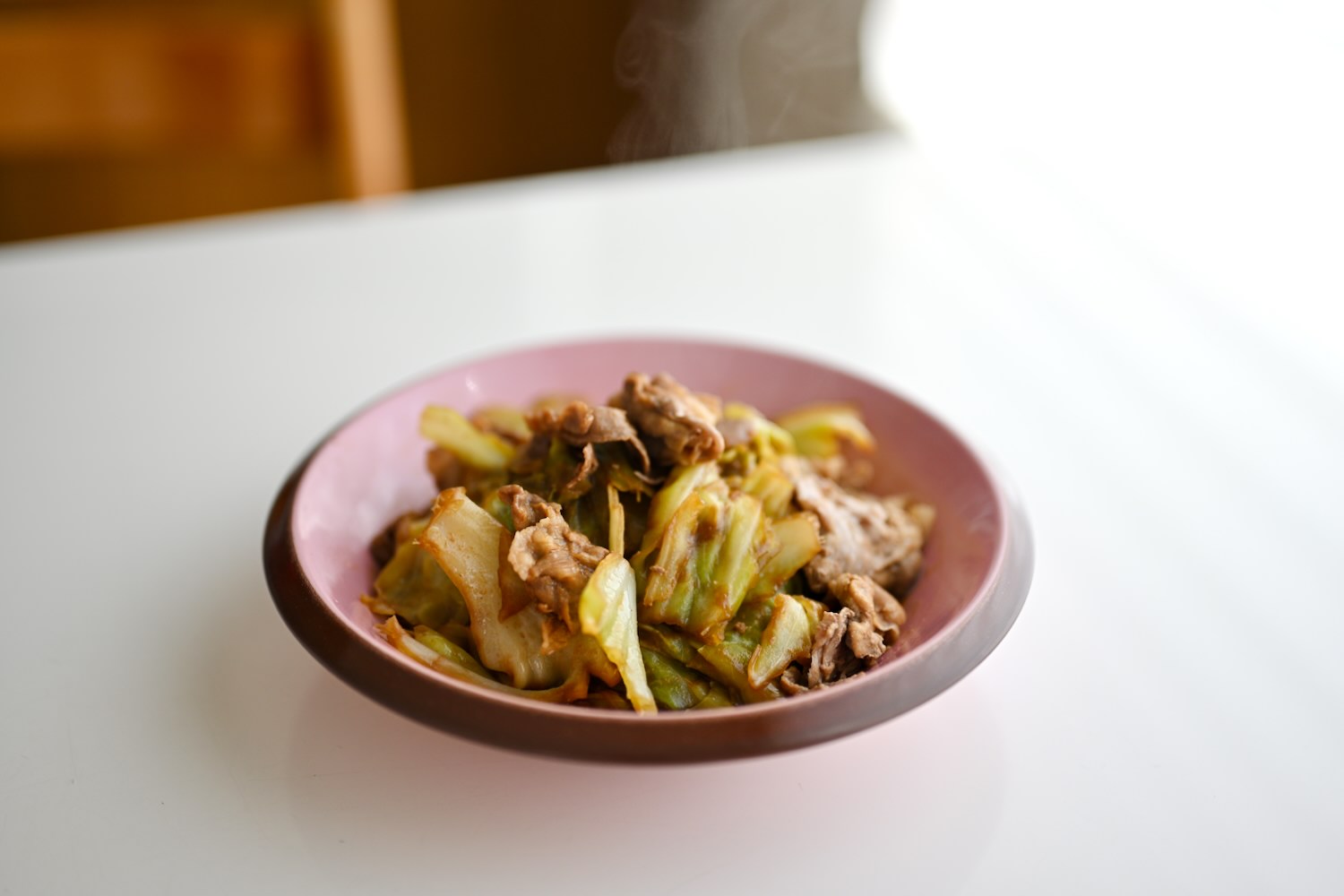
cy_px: 448
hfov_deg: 39.6
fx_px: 1867
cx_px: 672
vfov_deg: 27.0
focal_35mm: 50
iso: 100
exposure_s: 1/500
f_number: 1.8
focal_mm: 50
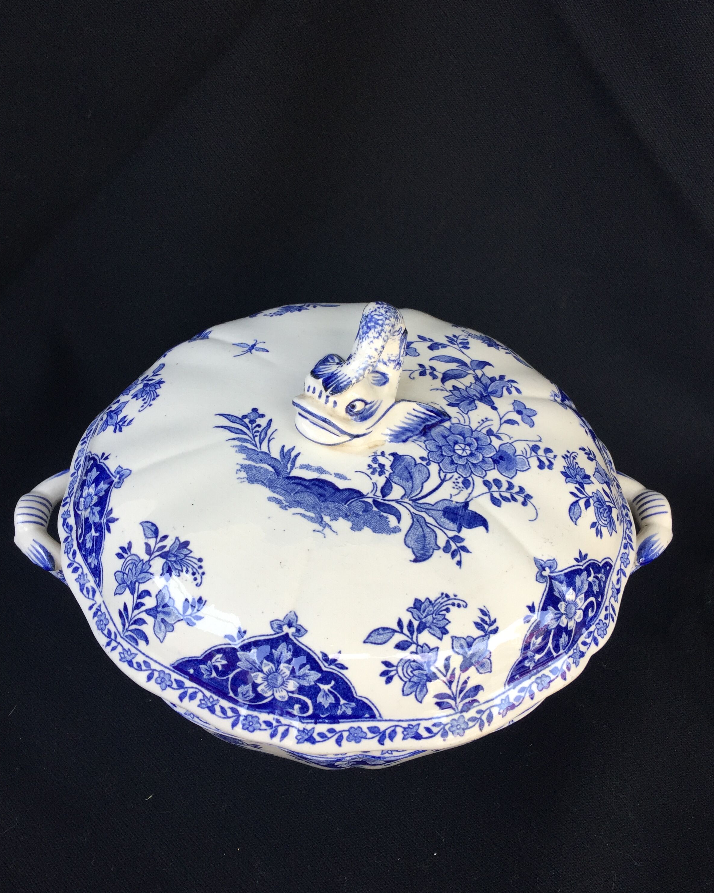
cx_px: 353
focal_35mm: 31
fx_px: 819
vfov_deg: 57.2
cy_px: 455
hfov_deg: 47.1
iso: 50
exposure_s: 1/100
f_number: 2.2
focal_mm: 4.15
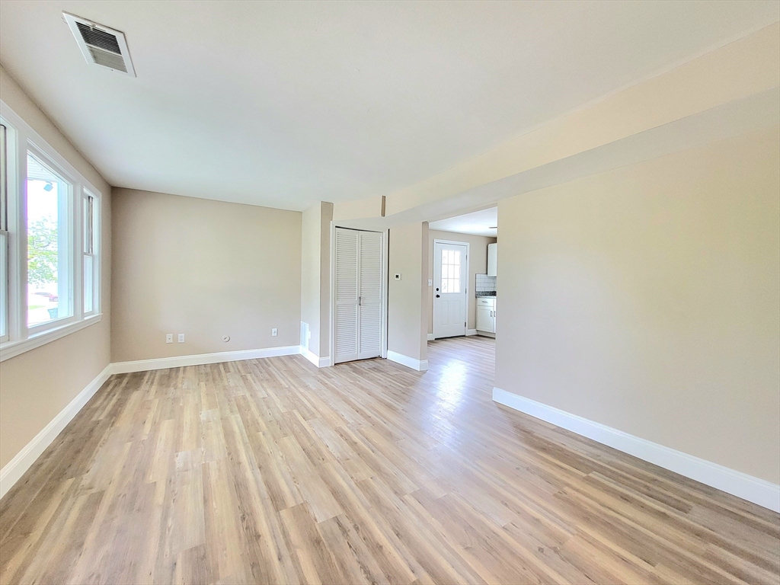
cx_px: 390
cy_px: 292
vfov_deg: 89.9
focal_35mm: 13
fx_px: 293
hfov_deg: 106.2
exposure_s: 1/60.2
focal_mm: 1.74
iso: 250
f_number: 2.2
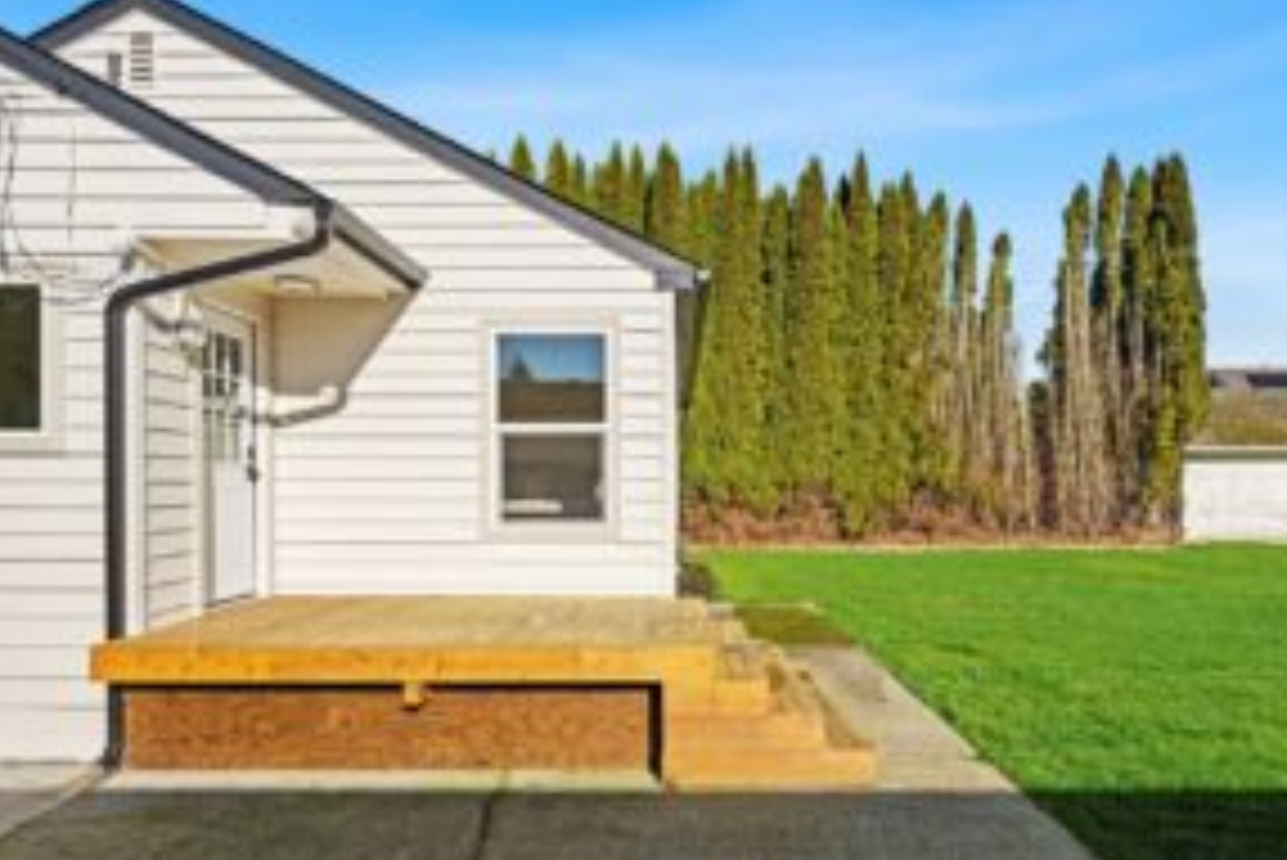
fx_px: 776
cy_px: 475
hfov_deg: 79.3
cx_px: 670
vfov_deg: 57.8
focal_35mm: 22
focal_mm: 15.5
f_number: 8
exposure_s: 1/400
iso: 200
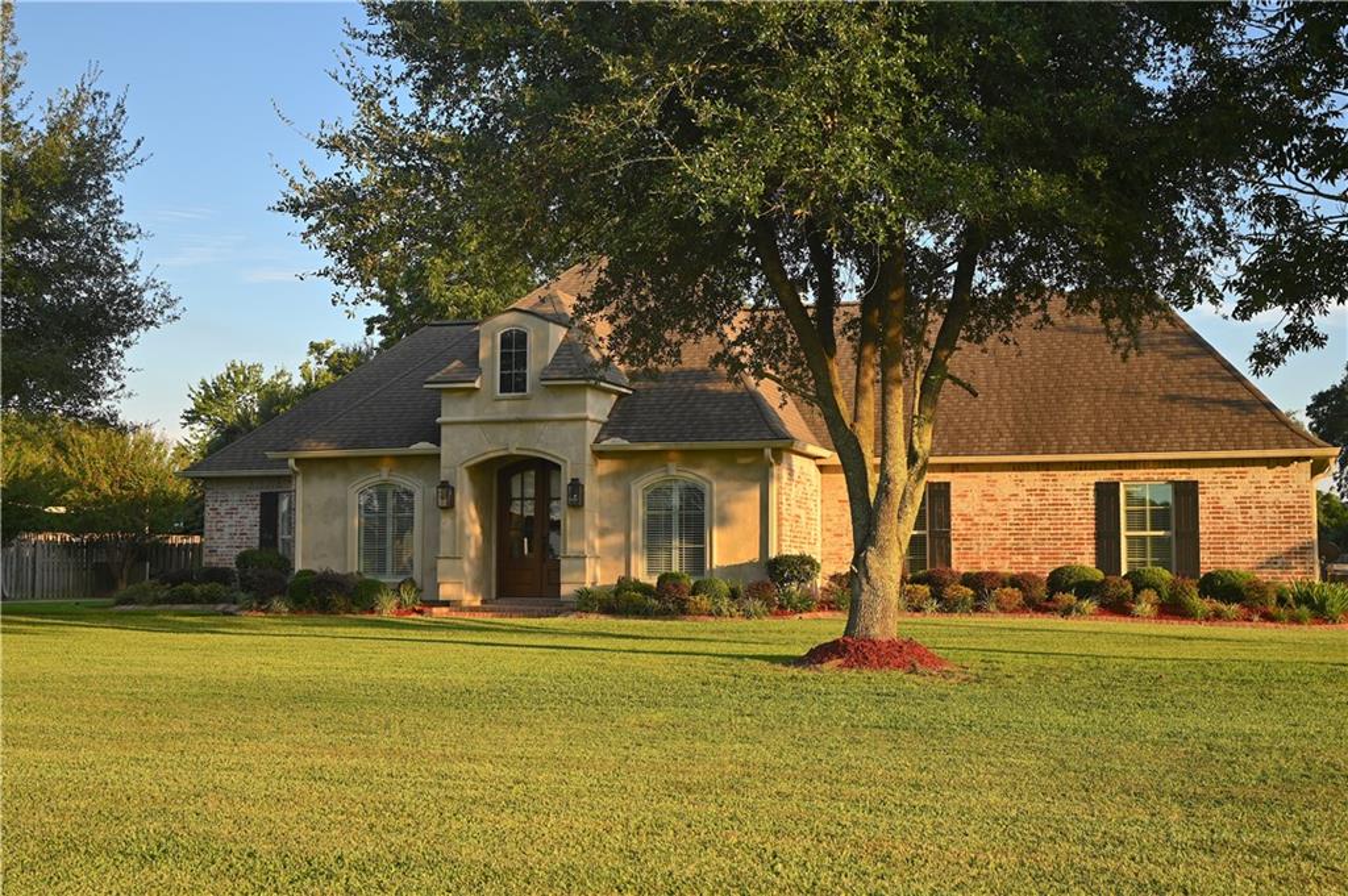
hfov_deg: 43.6
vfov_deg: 29.8
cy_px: 448
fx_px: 1684
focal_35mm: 45
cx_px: 674
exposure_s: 1/125
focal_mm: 45
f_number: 9
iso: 125
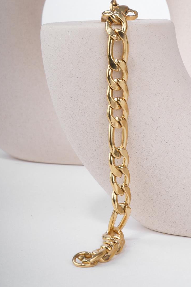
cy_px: 111
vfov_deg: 17.0
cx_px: 112
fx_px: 955
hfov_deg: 11.4
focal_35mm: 120
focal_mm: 60.8
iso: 400
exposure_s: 1/200
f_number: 22
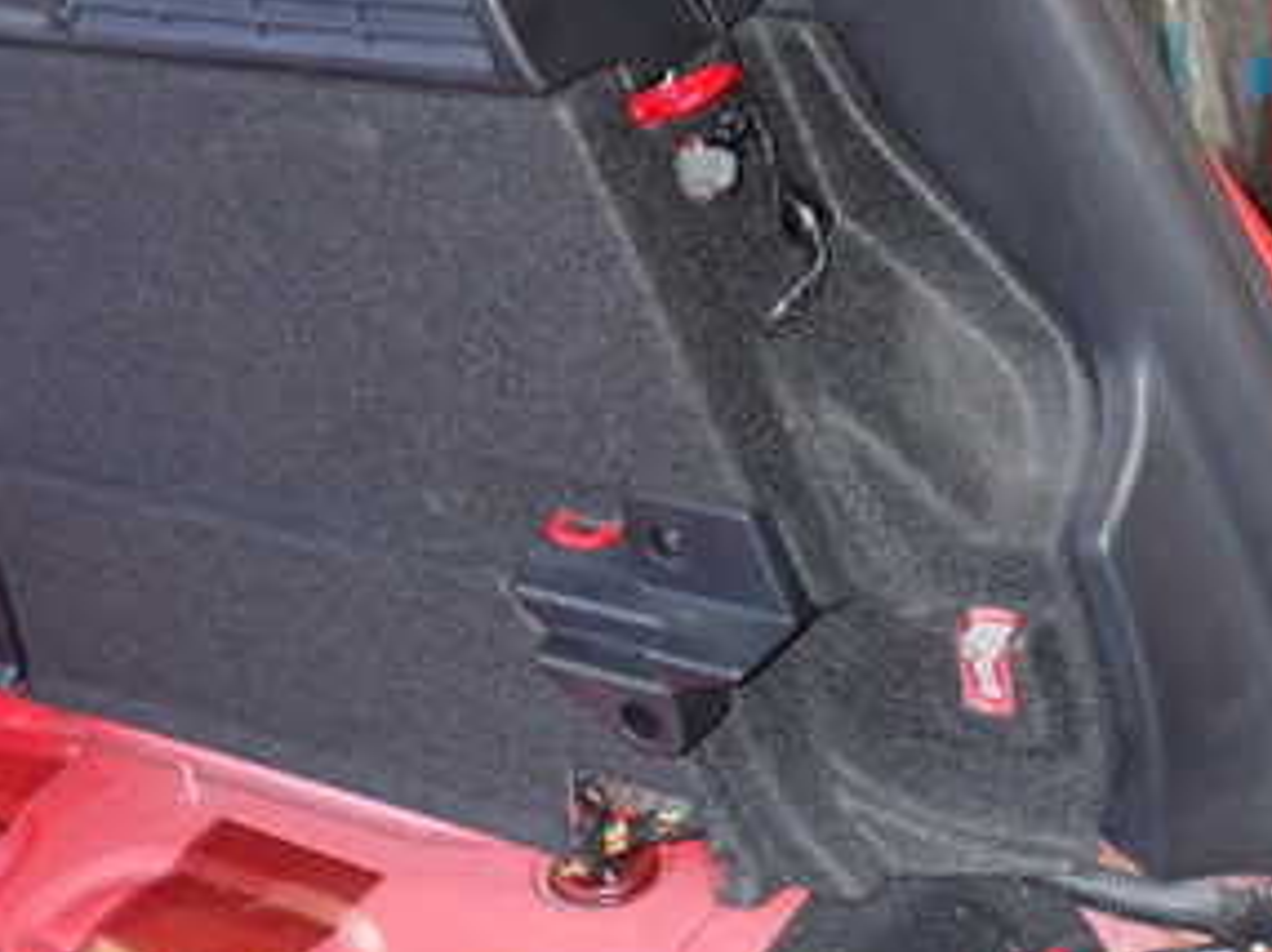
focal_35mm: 63
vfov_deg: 23.1
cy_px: 276
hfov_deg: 30.6
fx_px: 2313
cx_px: 796
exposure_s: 1/30
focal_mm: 5.4
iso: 800
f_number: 2.3
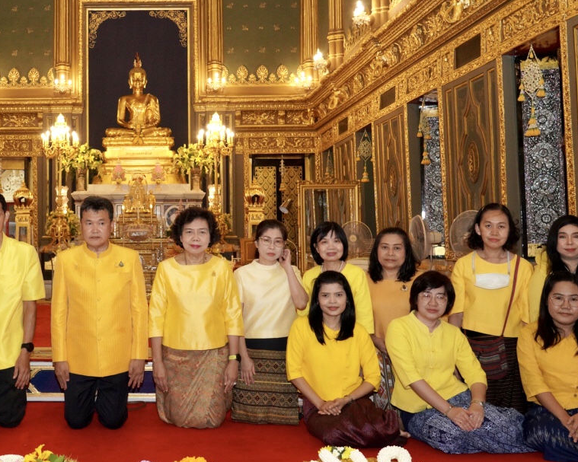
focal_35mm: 48
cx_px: 108
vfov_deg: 31.4
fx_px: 821
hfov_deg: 37.3
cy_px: 208
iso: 2500
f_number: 5
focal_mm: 24
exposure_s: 1/200
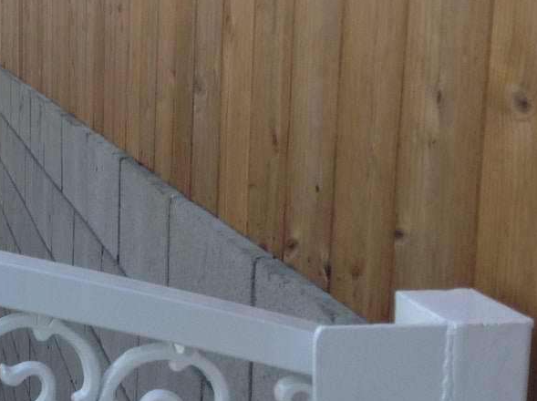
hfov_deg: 24.9
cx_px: 14
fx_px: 1162
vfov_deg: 19.6
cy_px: 190
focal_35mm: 75
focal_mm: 3.3
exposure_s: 1/214
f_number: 2.4
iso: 25
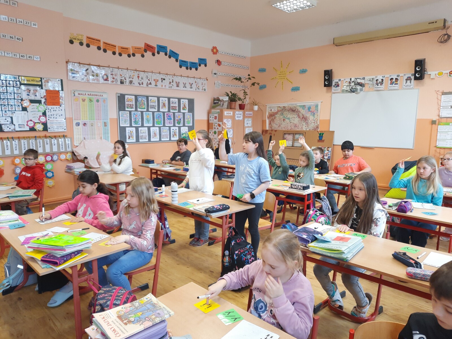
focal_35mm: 25
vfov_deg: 54.9
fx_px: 326
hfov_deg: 69.4
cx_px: 226
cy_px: 170
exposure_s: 1/50
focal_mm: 4.6
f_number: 2
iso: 200
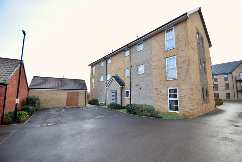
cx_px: 121
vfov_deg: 77.3
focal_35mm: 15
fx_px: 101
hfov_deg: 100.4
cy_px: 81
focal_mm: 10
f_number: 4.5
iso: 100
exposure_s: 1/125
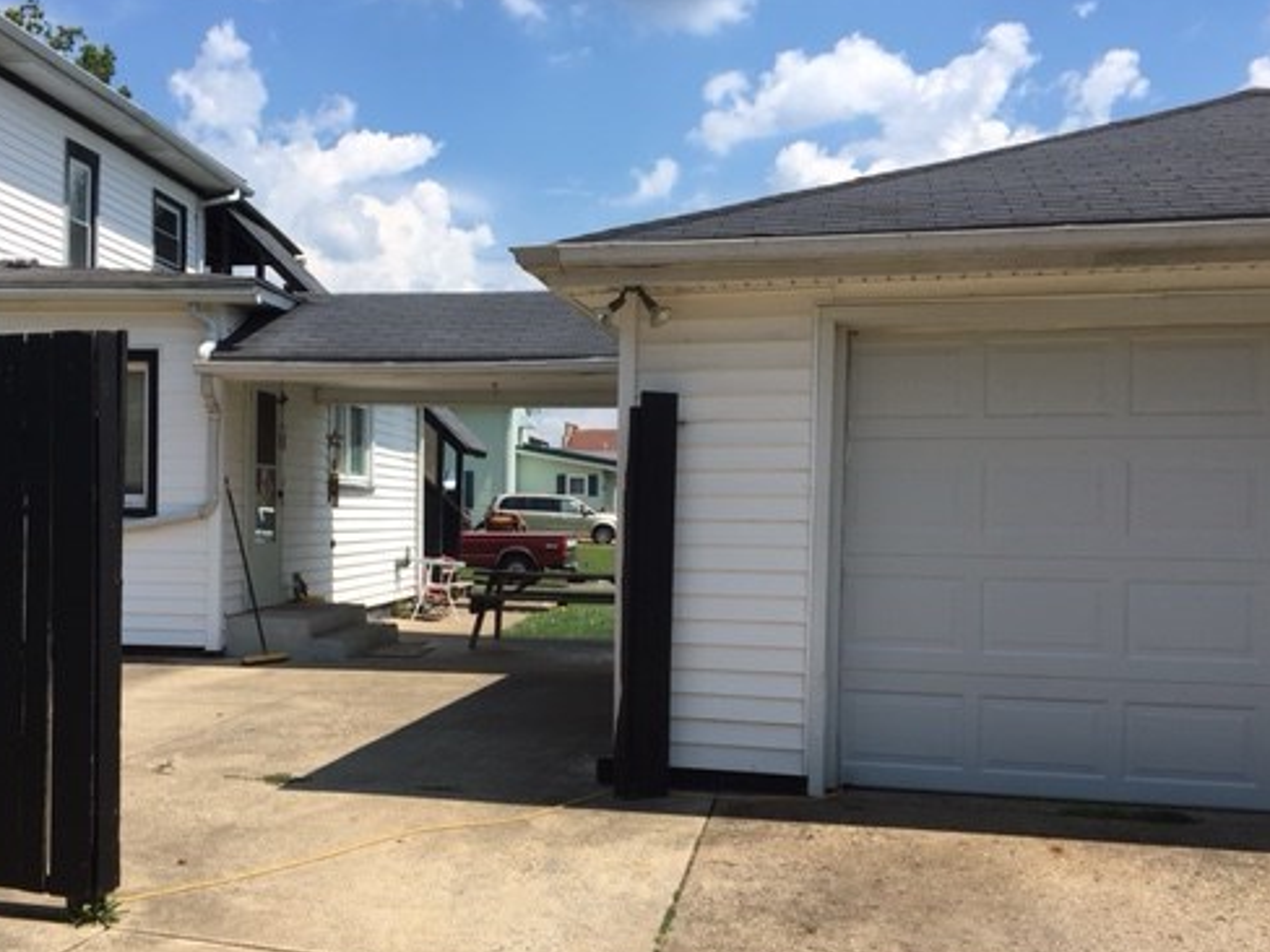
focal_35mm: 38
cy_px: 525
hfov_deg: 48.7
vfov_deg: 37.7
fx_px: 1394
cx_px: 505
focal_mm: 4.15
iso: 25
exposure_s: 1/1876
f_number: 2.2
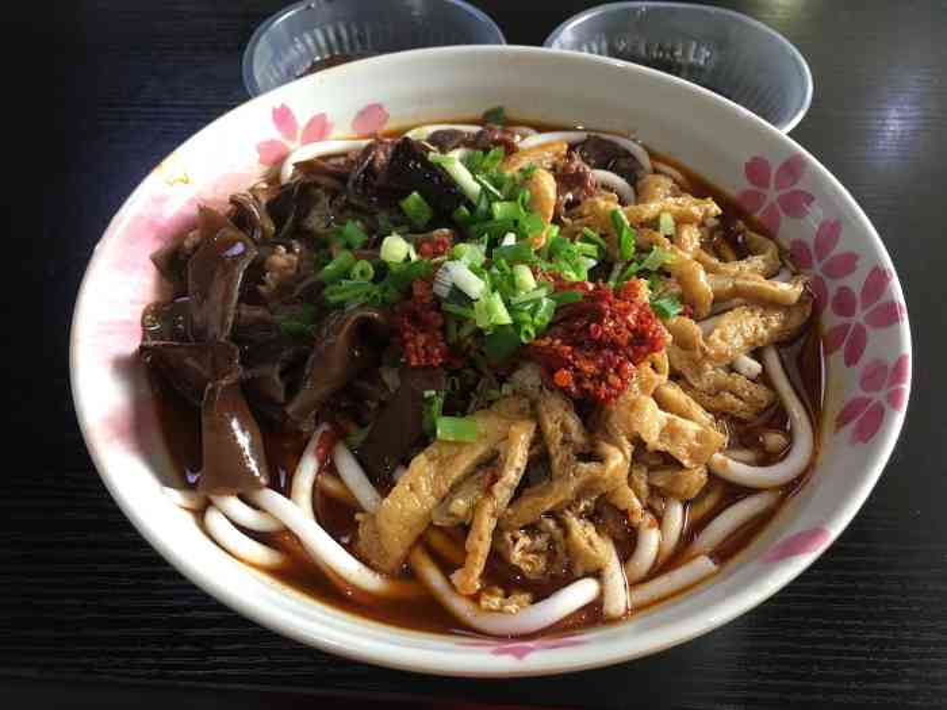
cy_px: 355
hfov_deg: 61.7
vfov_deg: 48.2
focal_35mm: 29
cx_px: 474
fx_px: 793
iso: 160
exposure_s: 1/33
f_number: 2.2
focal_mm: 4.15
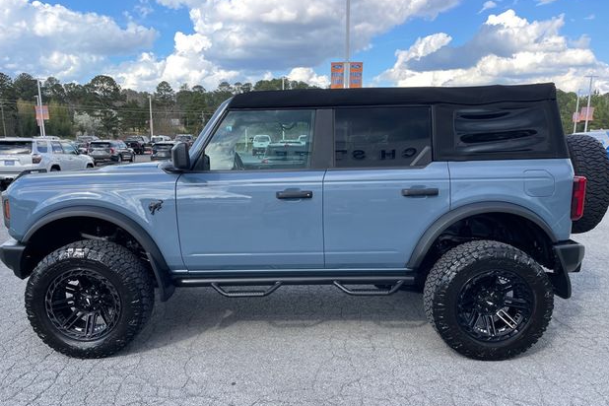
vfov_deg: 46.3
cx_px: 300
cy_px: 230
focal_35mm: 28
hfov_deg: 65.5
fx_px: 474
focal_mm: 4.2
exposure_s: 1/749
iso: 32
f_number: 1.6
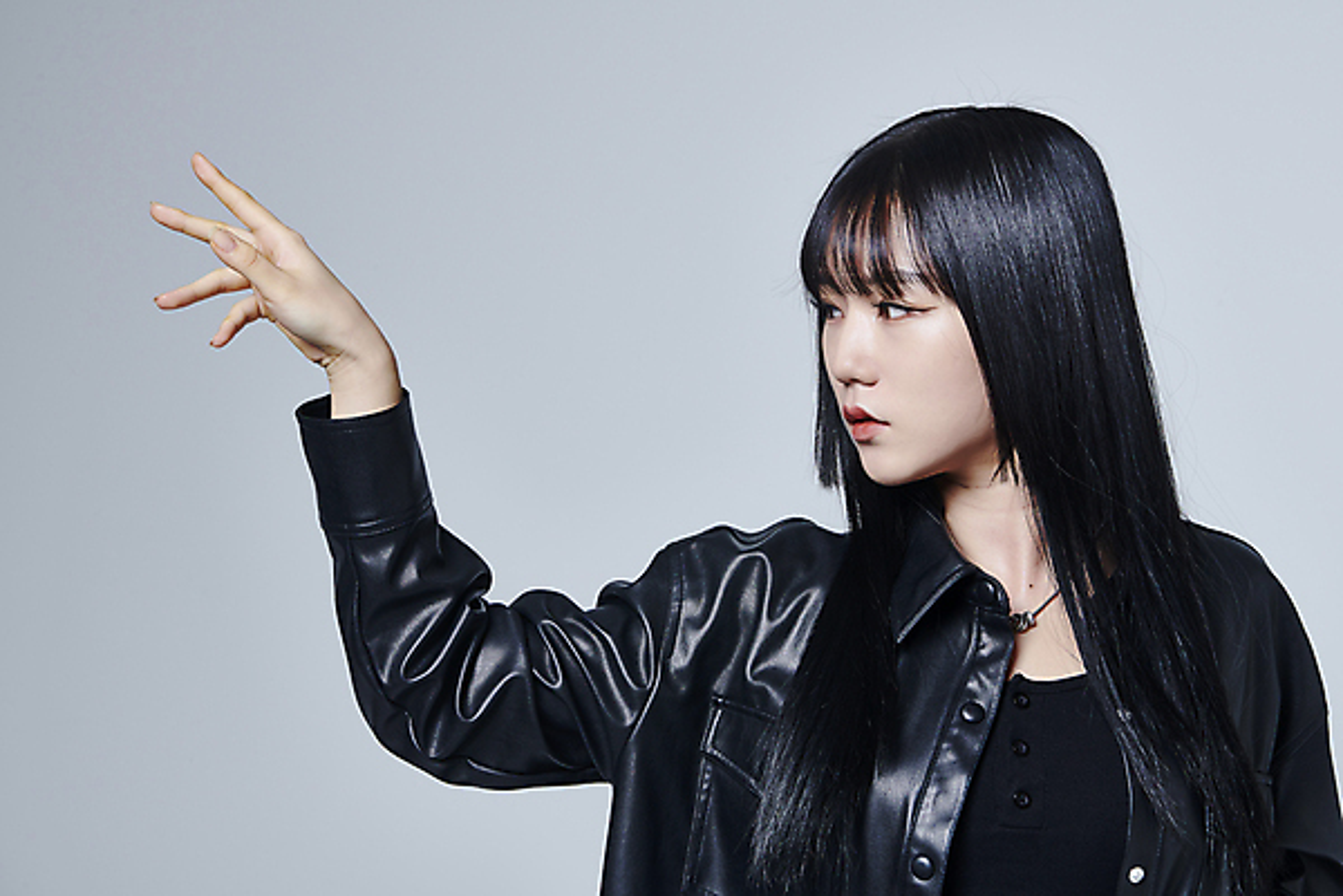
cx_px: 672
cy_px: 448
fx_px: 2611
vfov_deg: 19.5
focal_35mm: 70
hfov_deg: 28.8
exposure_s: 1/200
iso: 125
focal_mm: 70
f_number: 14
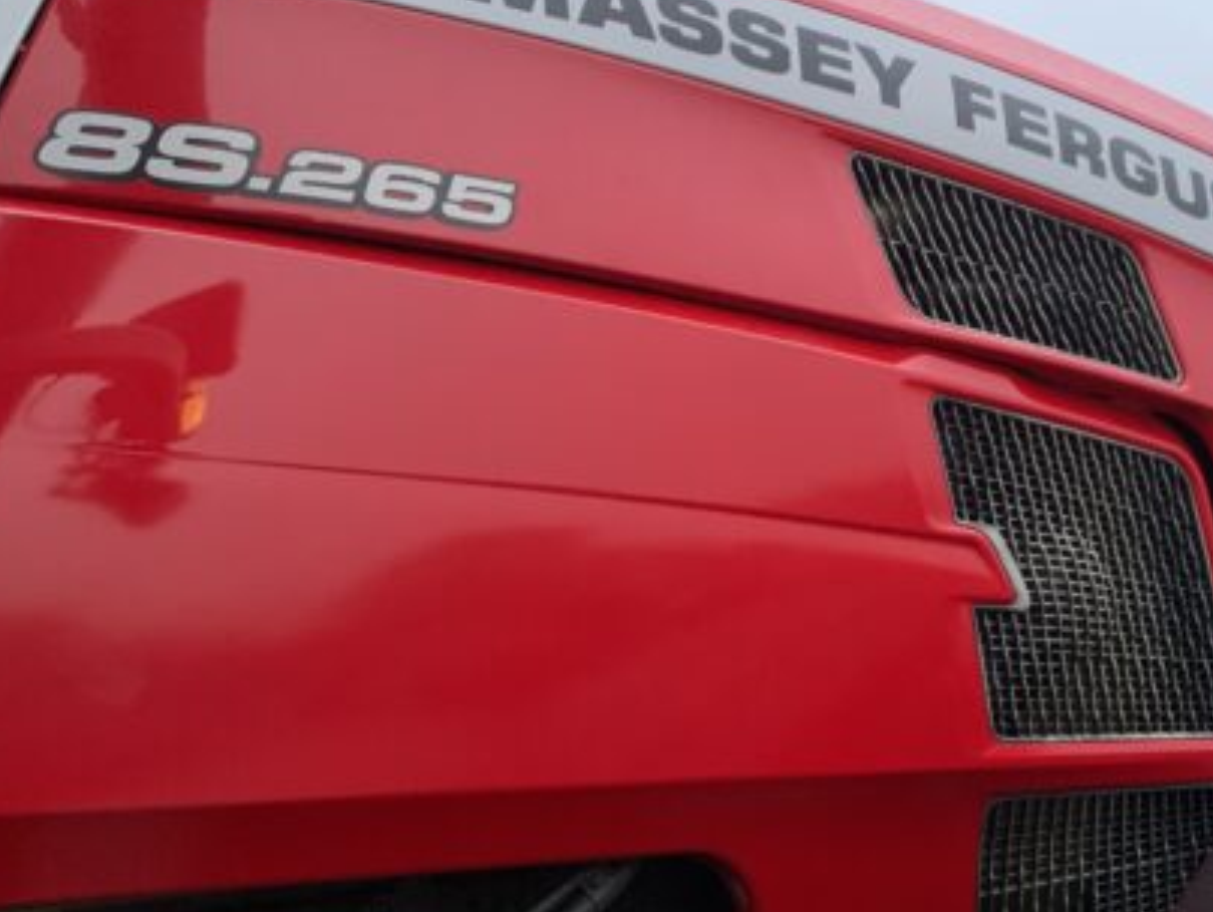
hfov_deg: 40.6
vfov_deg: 31.5
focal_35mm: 46
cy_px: 391
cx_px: 828
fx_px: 1613
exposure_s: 1/60
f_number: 1.8
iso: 40
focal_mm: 3
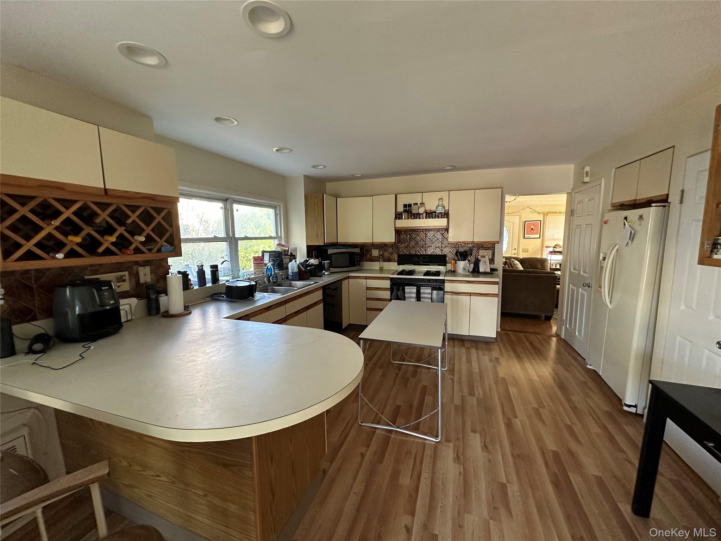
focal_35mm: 14
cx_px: 360
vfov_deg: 85.7
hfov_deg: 102.1
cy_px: 270
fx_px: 292
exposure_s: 1/99
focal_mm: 2.22
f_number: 2.2
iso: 250
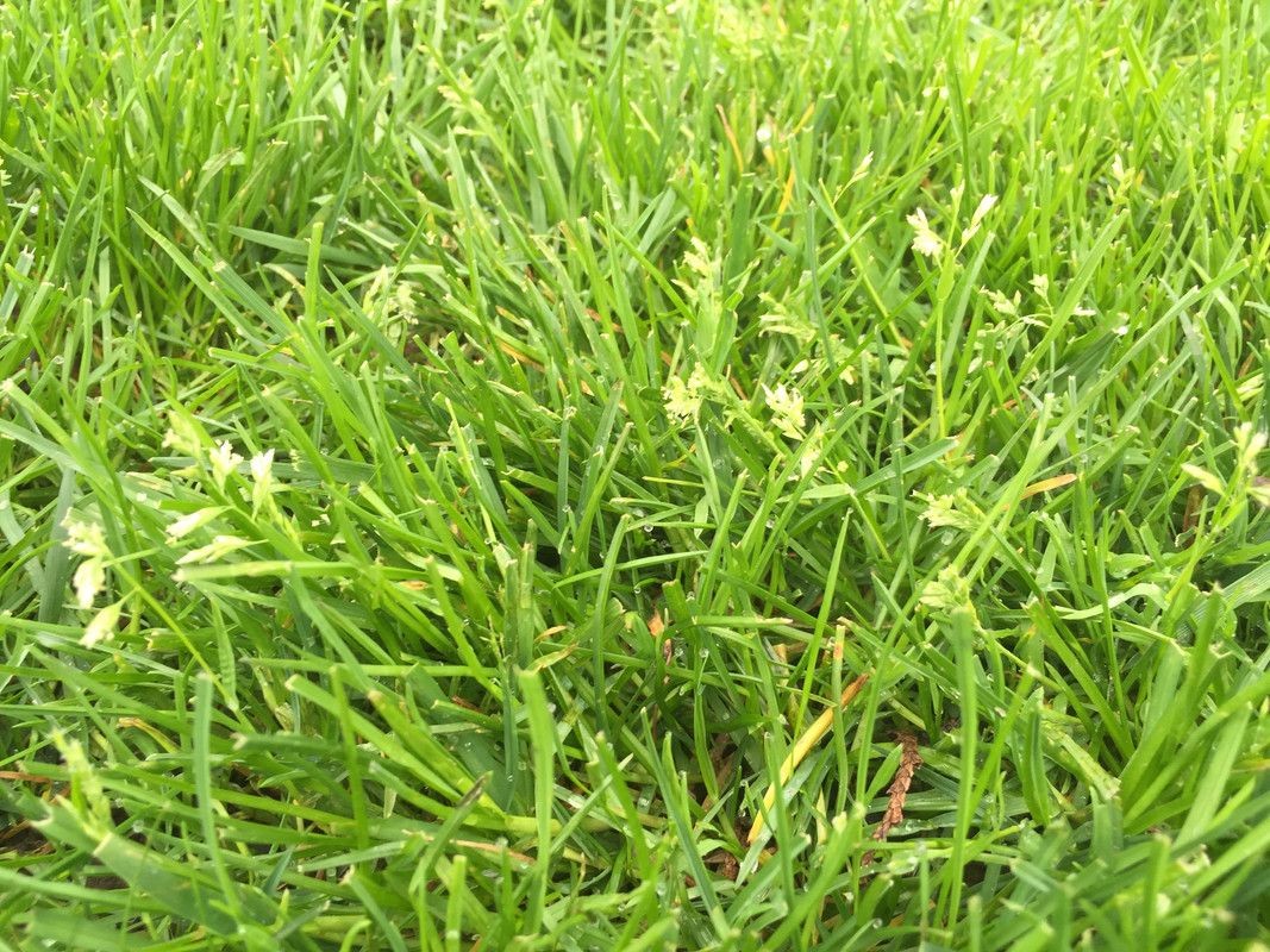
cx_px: 635
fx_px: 1064
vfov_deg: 48.2
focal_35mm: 29
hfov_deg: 61.7
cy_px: 476
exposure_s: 1/60
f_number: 2.2
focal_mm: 4.15
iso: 40
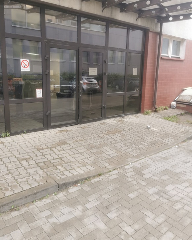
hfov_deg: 50.0
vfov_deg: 60.4
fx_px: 206
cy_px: 111
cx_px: 94
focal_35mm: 29
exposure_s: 1/60
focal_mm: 5.56
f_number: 1.6
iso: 100
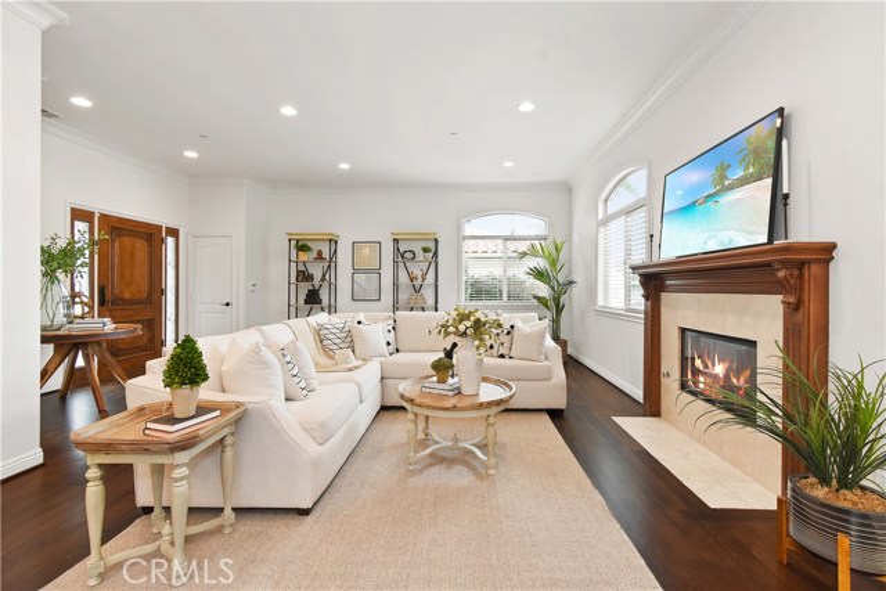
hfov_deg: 100.4
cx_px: 443
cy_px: 296
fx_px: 369
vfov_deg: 77.4
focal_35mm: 15
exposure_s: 1/30
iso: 1000
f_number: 8
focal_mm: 10
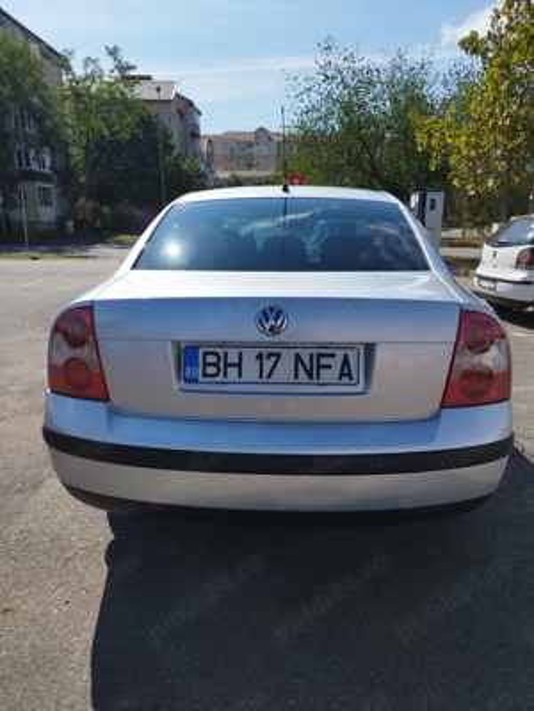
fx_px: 494
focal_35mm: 24
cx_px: 267
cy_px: 356
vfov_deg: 71.6
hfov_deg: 56.8
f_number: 1.89
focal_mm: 5.89
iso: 50
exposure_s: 1/1400
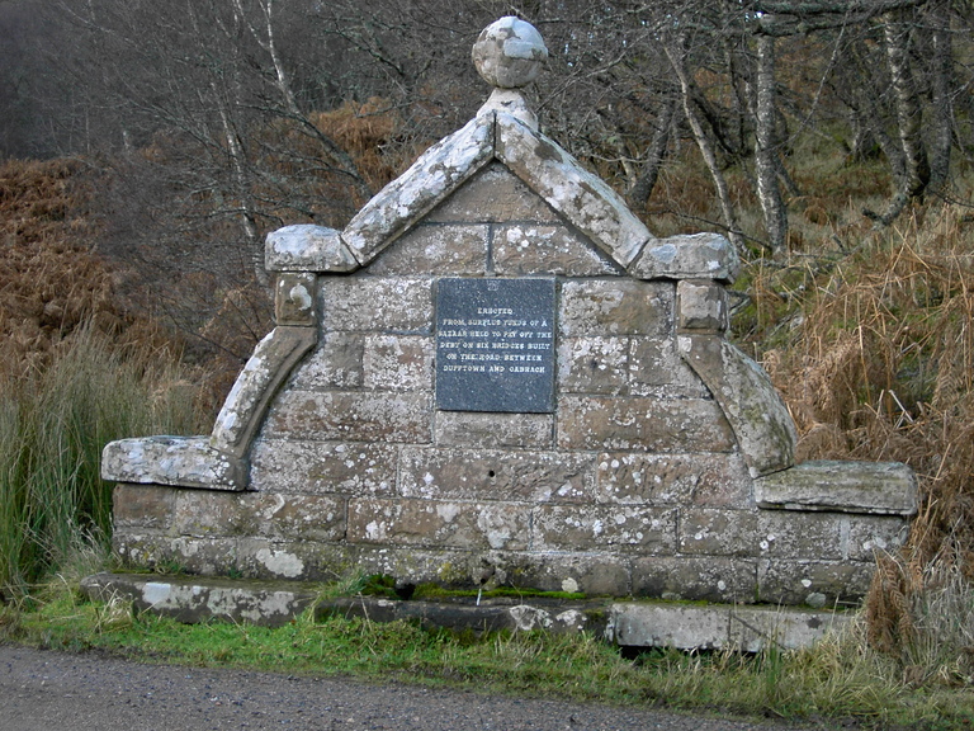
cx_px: 487
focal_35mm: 68
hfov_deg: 28.6
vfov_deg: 21.6
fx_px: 1913
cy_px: 366
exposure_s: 1/50
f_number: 3.5
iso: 100
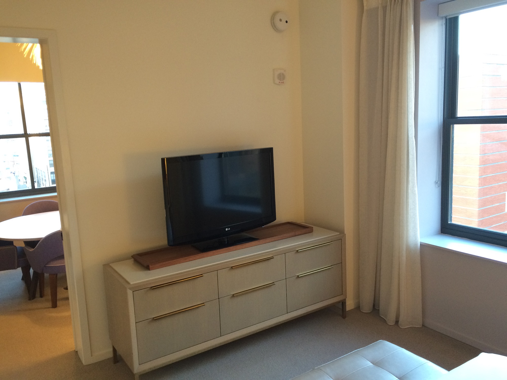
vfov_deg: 48.2
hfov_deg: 61.7
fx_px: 425
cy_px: 190
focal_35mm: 29
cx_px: 254
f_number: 2.2
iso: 160
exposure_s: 1/30
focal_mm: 4.15
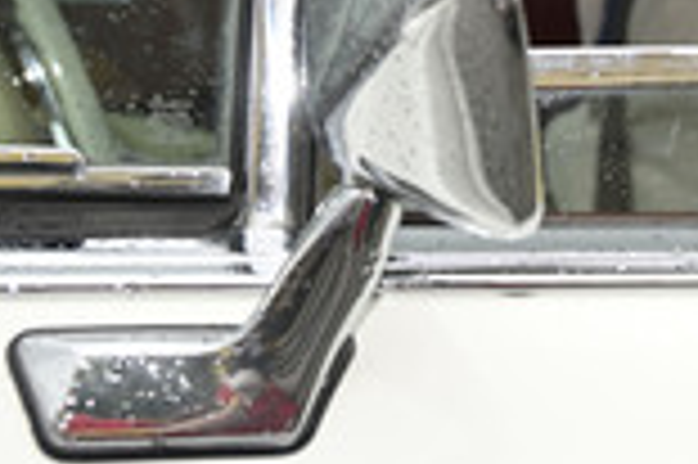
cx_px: 822
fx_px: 2421
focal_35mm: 125
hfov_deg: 15.8
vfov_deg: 10.6
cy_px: -203
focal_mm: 43
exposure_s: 1/160
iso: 320
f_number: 6.3
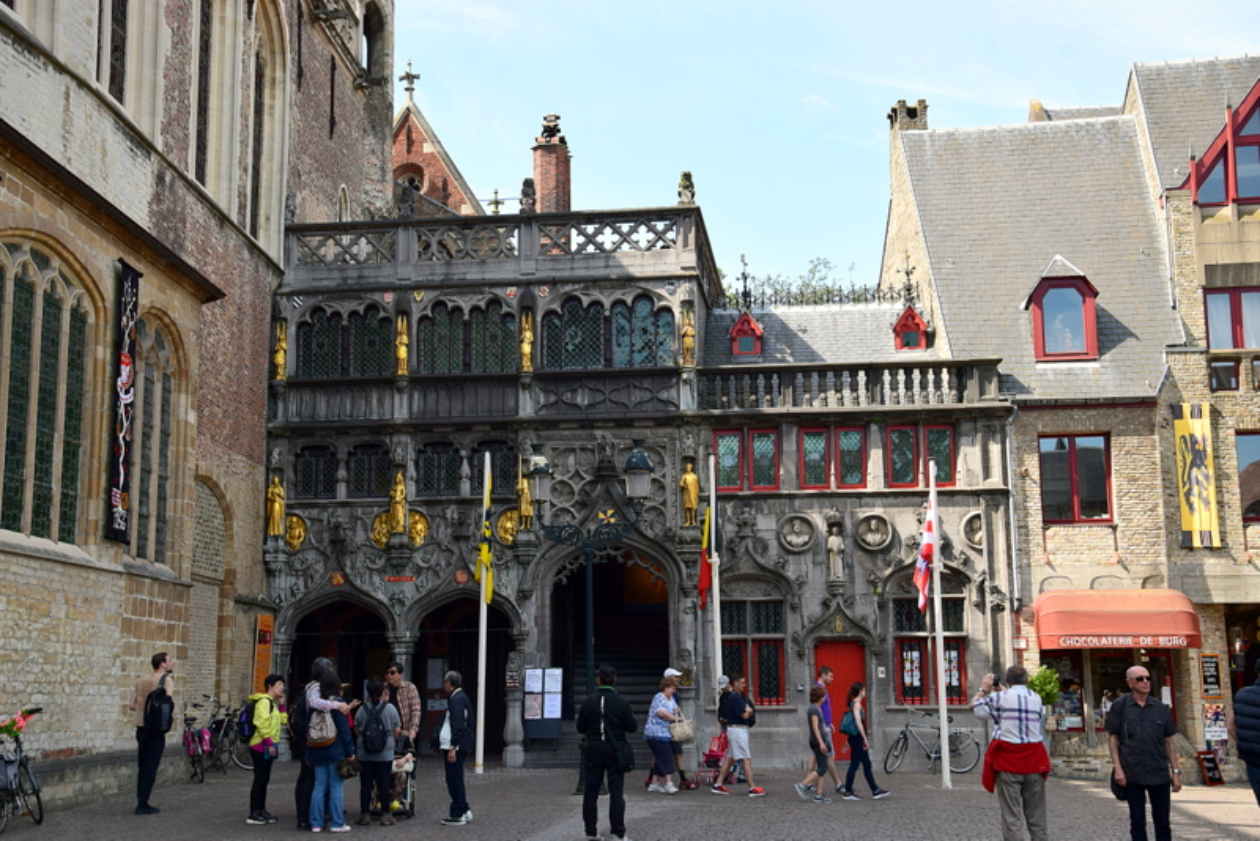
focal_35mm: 45
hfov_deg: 43.6
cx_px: 630
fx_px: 1575
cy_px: 420
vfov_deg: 29.9
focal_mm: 30
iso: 125
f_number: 8
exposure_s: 1/60
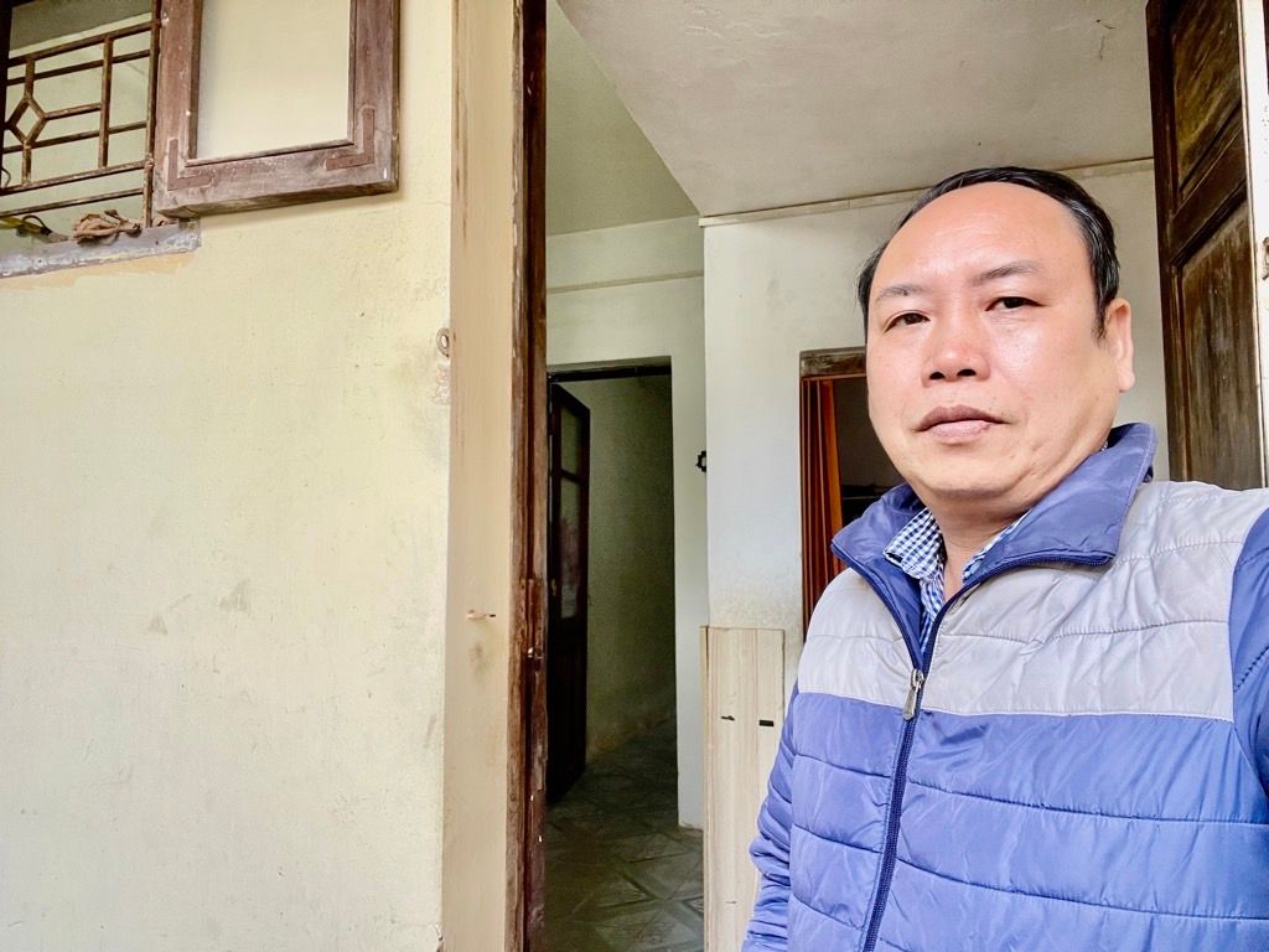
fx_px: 843
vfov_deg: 58.9
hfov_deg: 73.9
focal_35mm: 23
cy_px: 476
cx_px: 634
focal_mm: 2.71
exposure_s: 1/60
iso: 100
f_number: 2.2
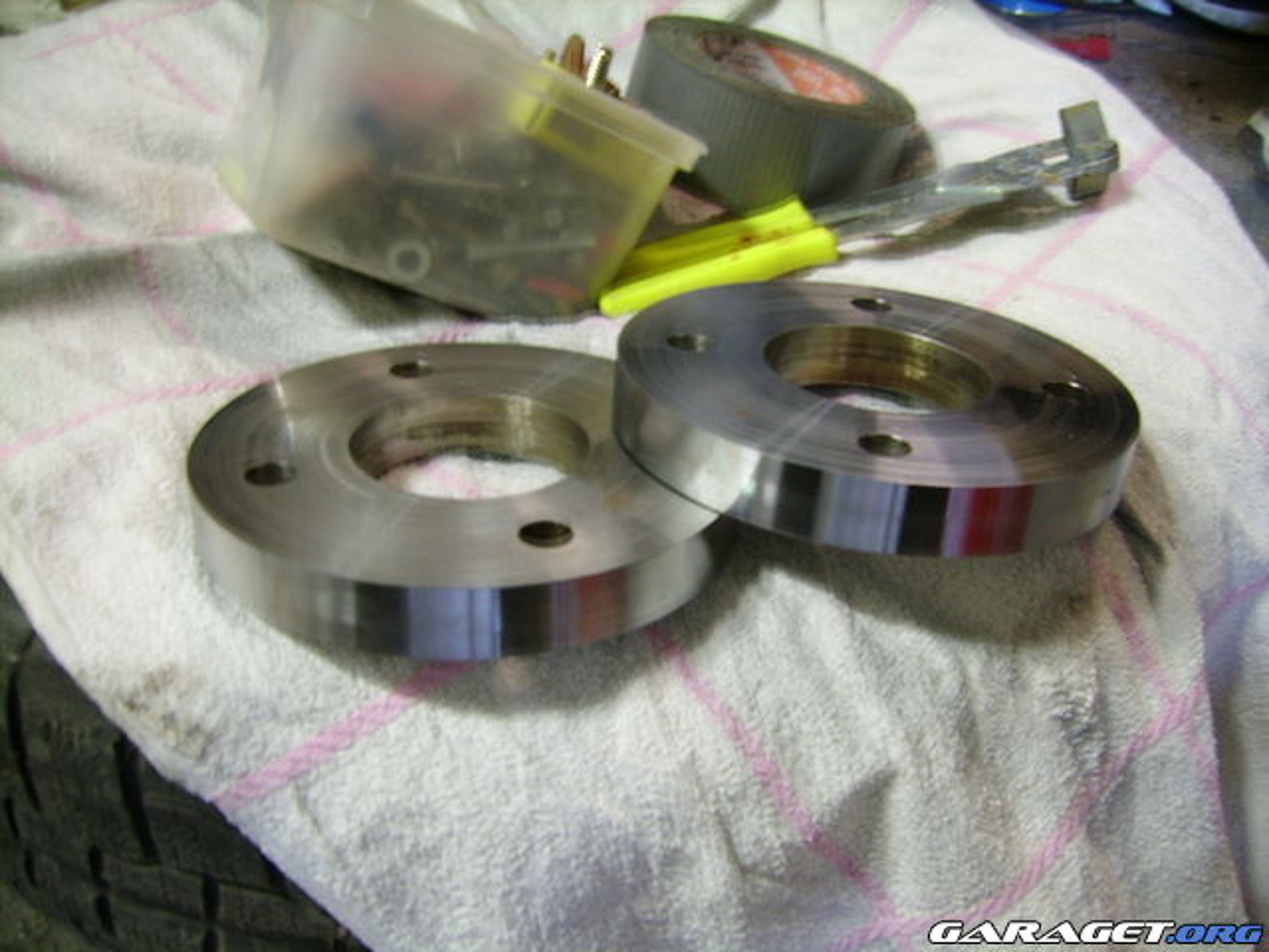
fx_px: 1283
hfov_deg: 52.6
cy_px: 476
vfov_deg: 40.7
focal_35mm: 35
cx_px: 634
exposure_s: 1/2
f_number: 2.8
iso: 100
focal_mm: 5.95
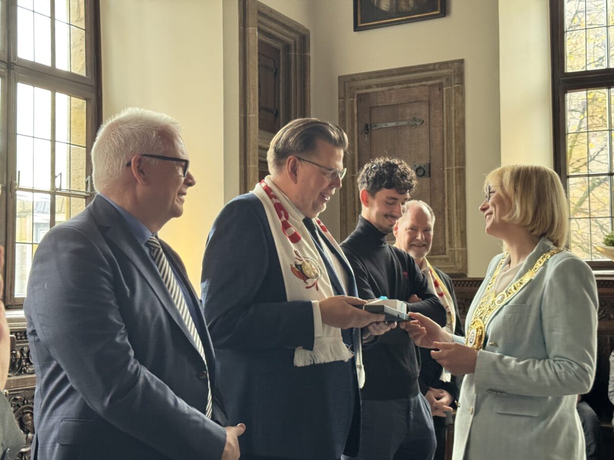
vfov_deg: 30.3
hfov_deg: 39.7
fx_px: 851
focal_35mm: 48
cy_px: 230
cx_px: 307
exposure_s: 1/60
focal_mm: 6.76
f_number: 1.78
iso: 250
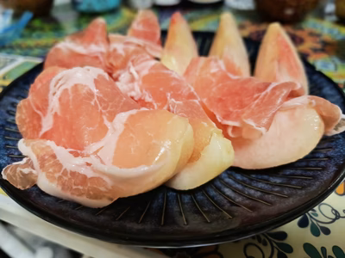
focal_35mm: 23
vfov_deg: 58.9
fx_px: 229
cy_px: 129
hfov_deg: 73.9
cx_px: 172
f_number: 1.9
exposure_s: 1/100
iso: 1440
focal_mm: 5.56
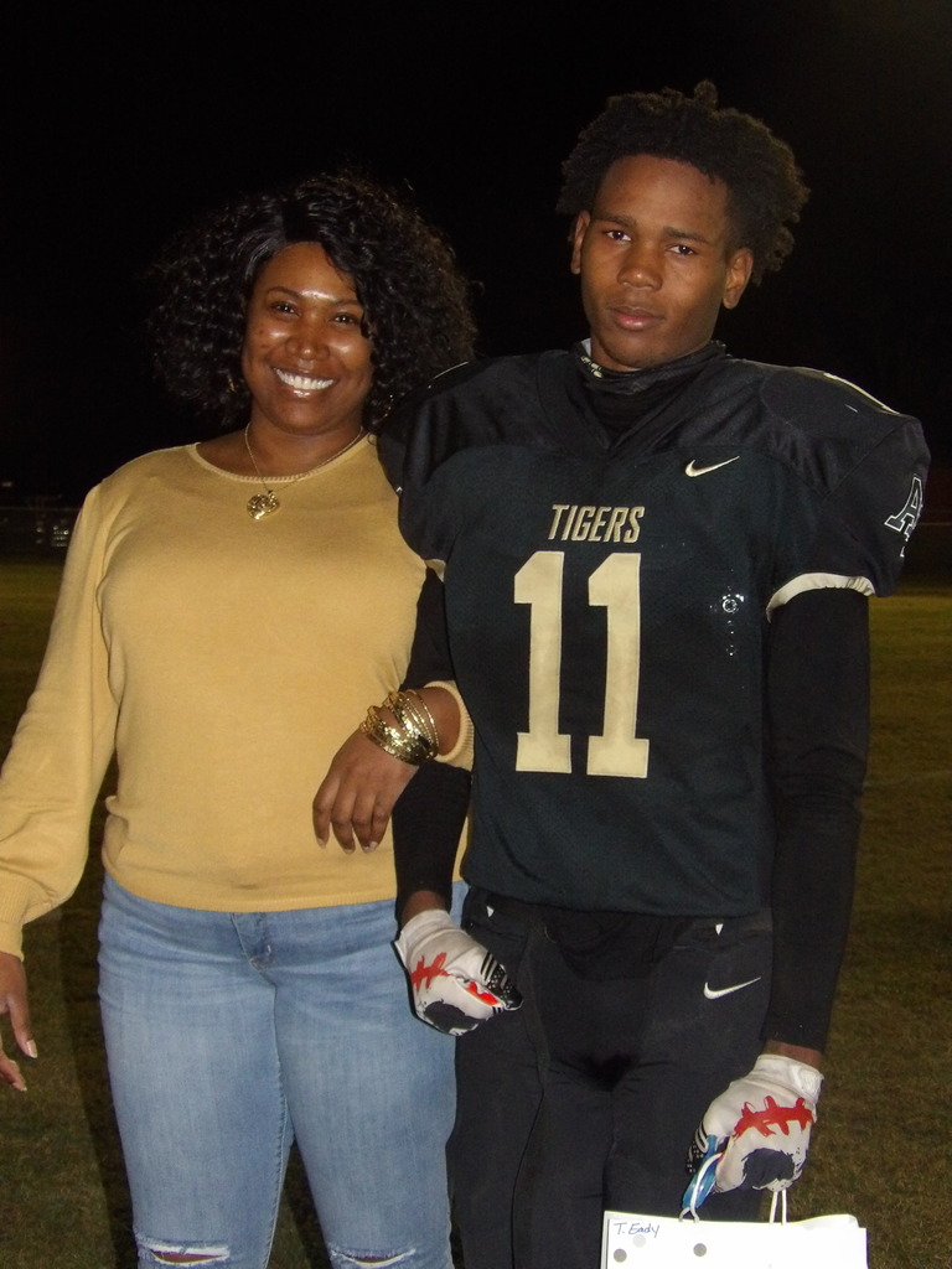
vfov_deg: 27.0
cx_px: 476
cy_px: 634
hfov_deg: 20.4
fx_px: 2640
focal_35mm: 72
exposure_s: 1/100
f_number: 3.6
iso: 800
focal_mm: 13
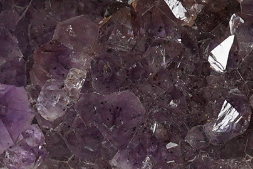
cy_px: 200
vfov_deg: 6.2
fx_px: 1540
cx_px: 123
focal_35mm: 219
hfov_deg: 9.4
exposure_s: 1/125
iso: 2500
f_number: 9
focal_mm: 30
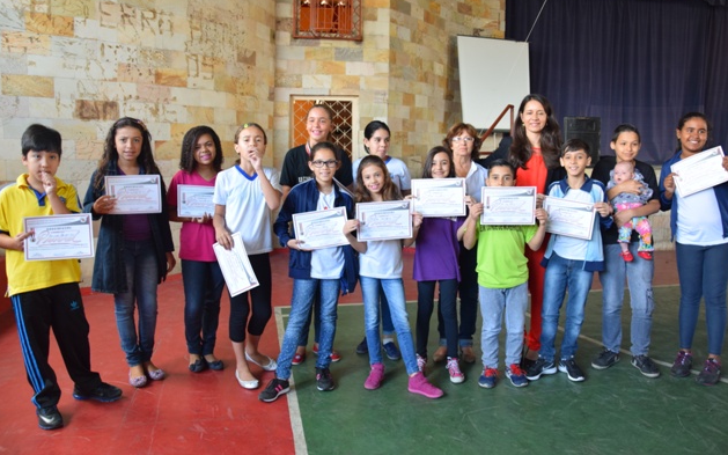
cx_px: 369
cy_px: 211
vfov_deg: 44.5
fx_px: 555
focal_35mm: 28
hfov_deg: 66.5
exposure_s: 1/60
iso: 640
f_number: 4
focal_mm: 18
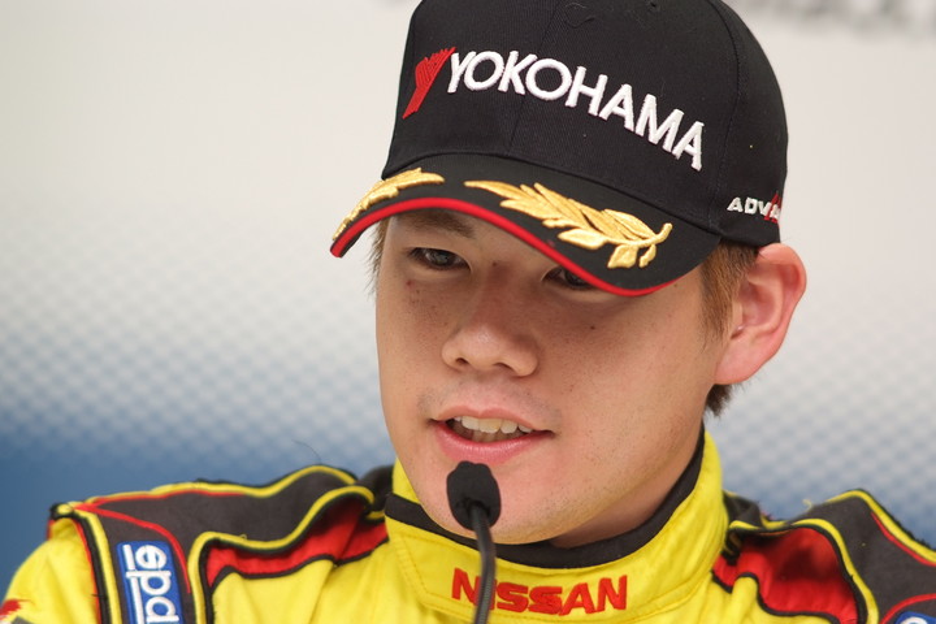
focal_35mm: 270
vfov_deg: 5.1
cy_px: 312
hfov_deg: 7.6
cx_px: 468
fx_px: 7019
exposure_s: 1/125
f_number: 2.8
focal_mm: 180
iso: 400
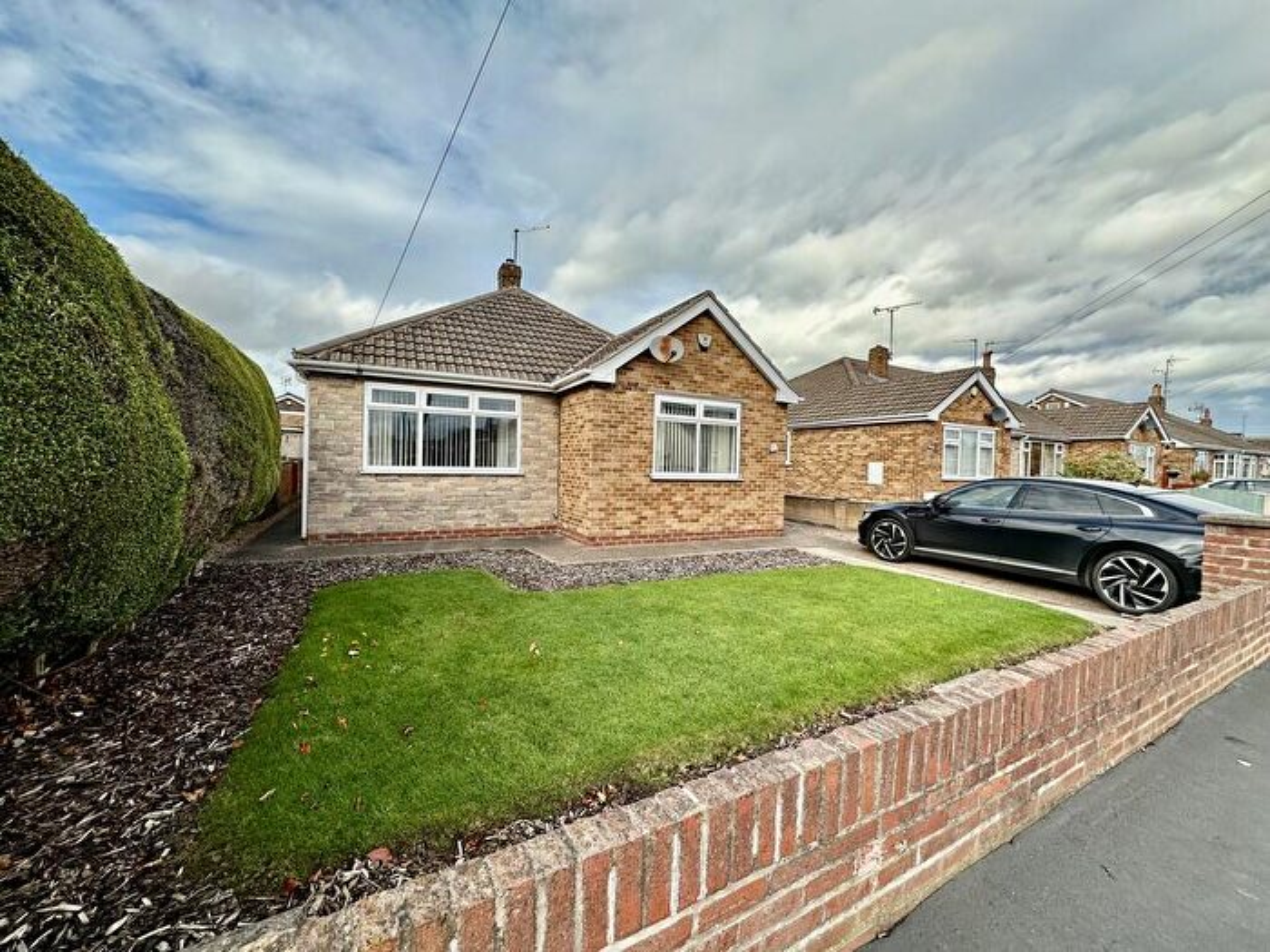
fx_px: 514
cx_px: 635
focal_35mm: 14
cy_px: 476
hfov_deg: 102.1
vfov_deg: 85.7
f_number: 2.2
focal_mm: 2.22
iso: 40
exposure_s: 1/824
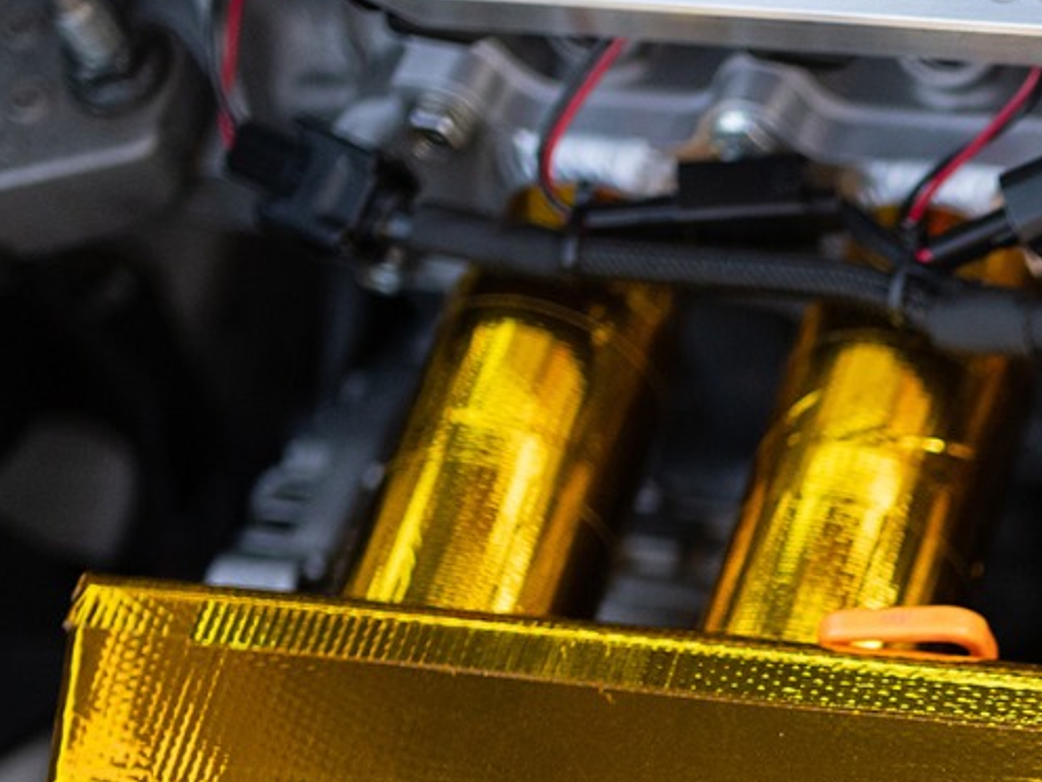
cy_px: 904
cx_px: 1548
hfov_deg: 16.4
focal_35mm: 110
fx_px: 3311
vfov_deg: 13.2
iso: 900
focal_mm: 35
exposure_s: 1/640
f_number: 1.4
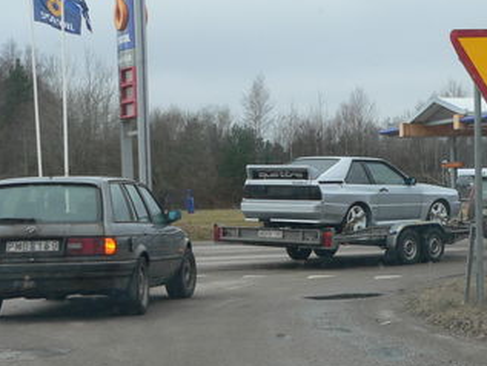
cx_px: 489
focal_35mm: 99
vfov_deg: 14.9
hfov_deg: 19.3
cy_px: 189
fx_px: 1393
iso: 80
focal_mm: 8.1
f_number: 4
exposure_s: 1/200
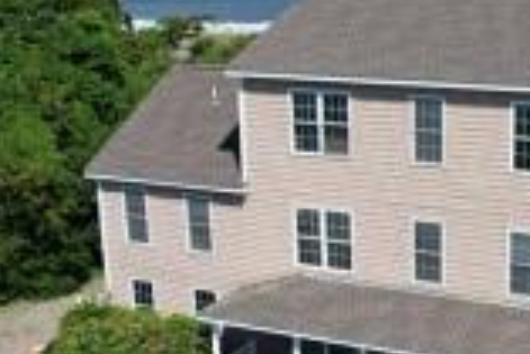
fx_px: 928
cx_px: 422
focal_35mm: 63
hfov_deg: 31.1
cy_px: 229
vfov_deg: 21.6
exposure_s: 1/2500
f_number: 2.8
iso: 100
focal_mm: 8.38
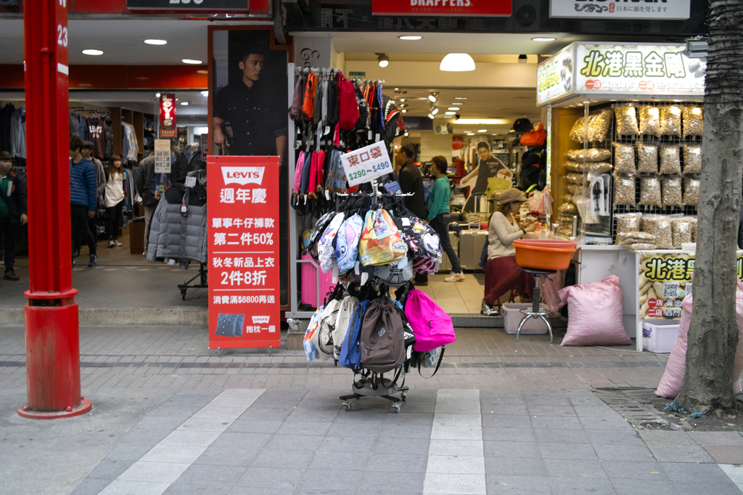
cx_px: 372
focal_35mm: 41
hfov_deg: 47.4
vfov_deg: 32.6
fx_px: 846
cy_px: 248
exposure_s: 1/50
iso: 200
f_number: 2.8
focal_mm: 24.2
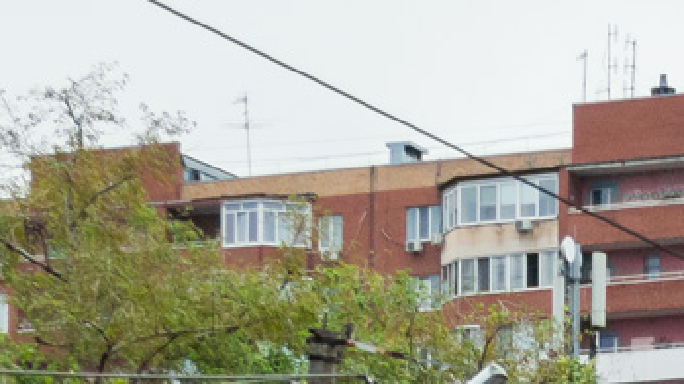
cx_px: 886
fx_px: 4406
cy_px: 868
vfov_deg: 4.9
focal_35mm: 243
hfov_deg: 8.7
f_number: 5
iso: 1000
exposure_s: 1/500
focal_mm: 36
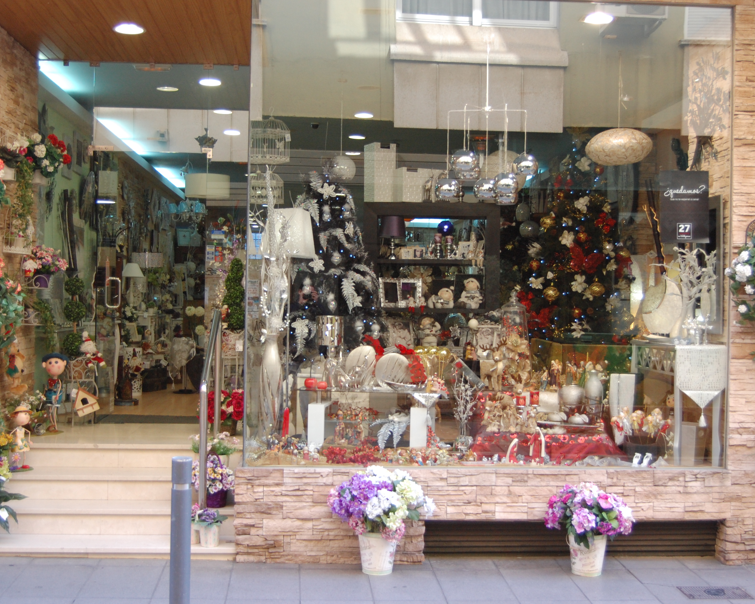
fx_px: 1006
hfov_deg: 41.2
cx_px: 374
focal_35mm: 45
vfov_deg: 33.4
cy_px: 298
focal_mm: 26
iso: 800
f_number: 4.2
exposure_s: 1/125
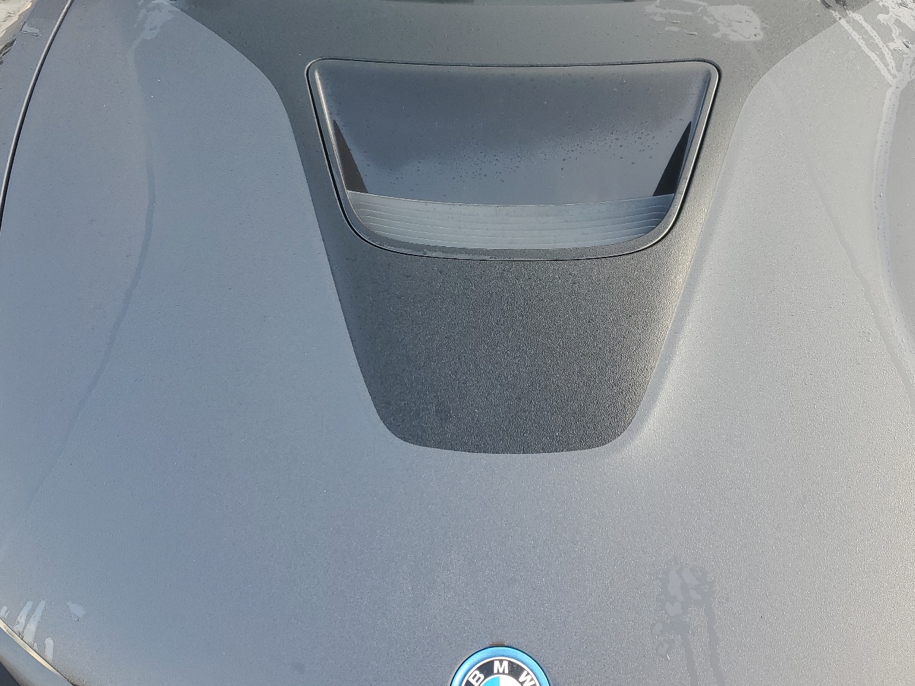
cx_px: 497
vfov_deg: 44.1
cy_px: 322
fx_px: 846
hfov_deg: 56.7
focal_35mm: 32
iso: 50
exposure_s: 1/147
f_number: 1.5
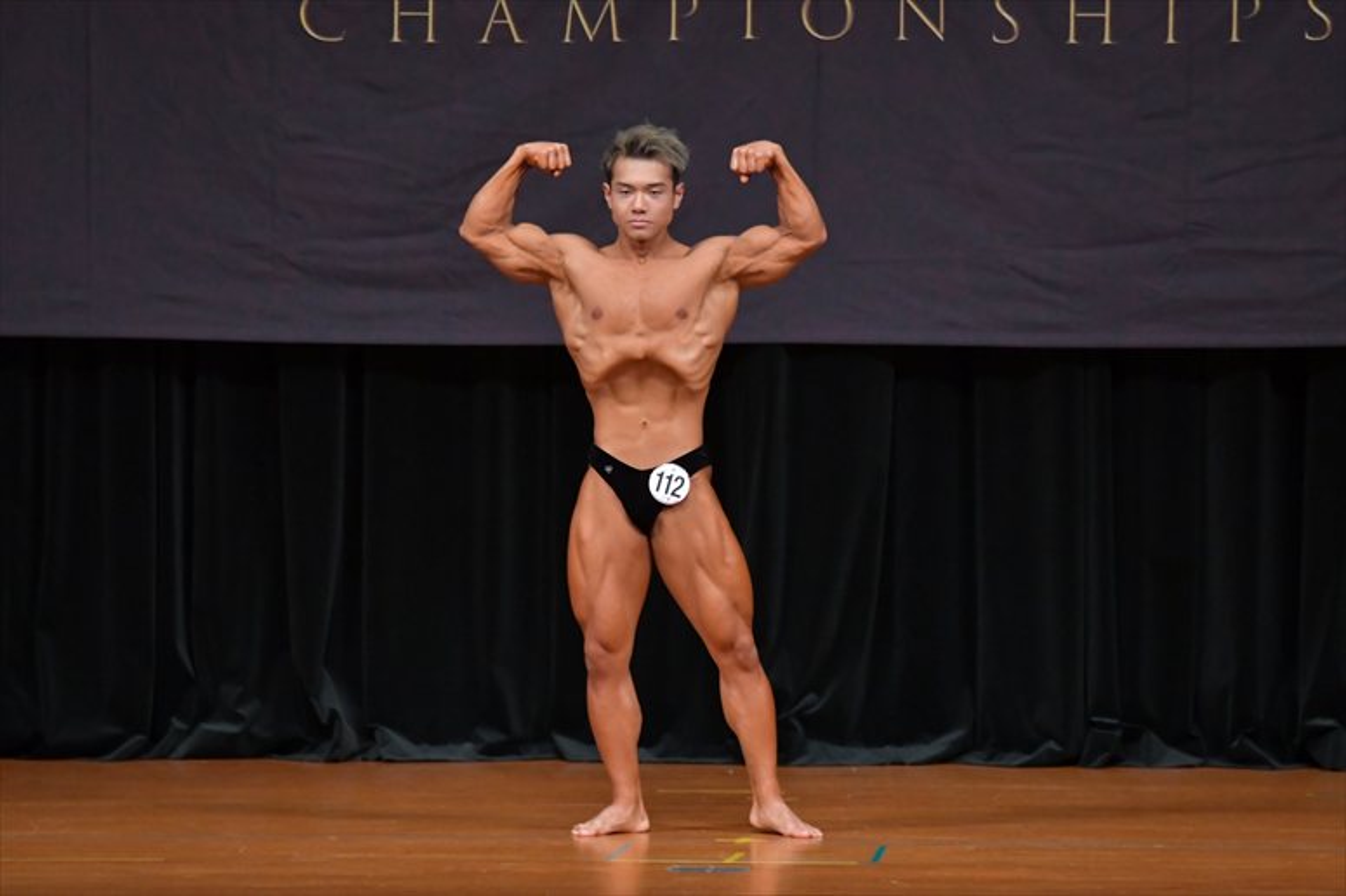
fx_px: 10090
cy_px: 448
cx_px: 673
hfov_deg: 7.6
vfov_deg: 5.1
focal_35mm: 270
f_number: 5.6
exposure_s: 1/400
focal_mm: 180
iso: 4000
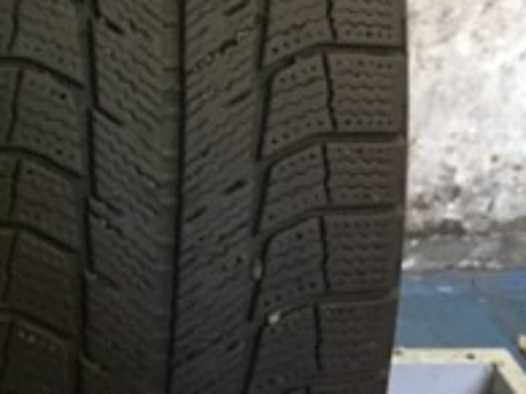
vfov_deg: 15.2
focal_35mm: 97
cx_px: -90
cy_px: 121
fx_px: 1473
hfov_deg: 19.2
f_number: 2.2
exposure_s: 1/17
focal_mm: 4.15
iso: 400
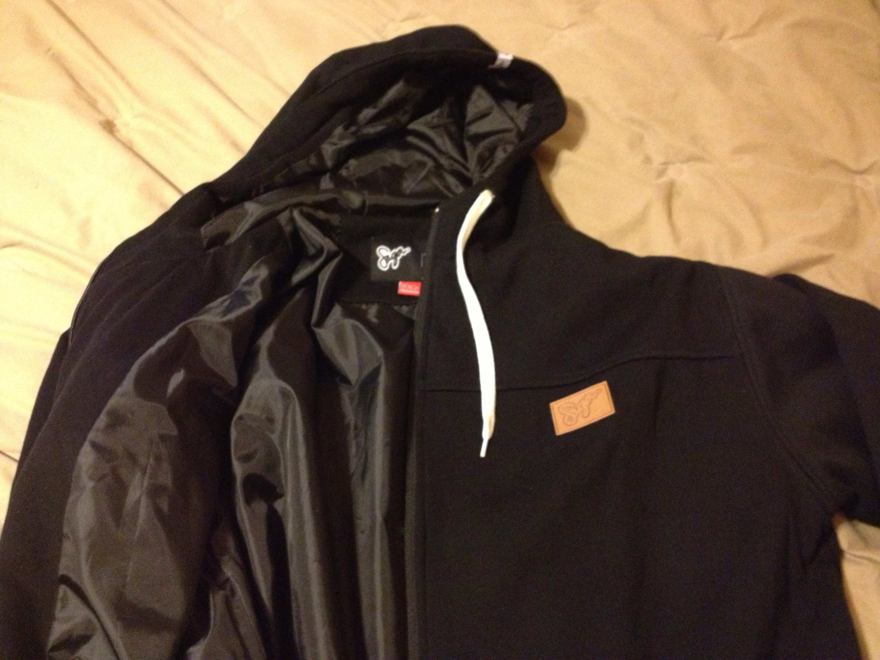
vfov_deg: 40.7
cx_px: 440
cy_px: 330
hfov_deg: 52.6
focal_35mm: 35
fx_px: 890
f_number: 2.4
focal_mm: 4.28
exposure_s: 1/15
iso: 800
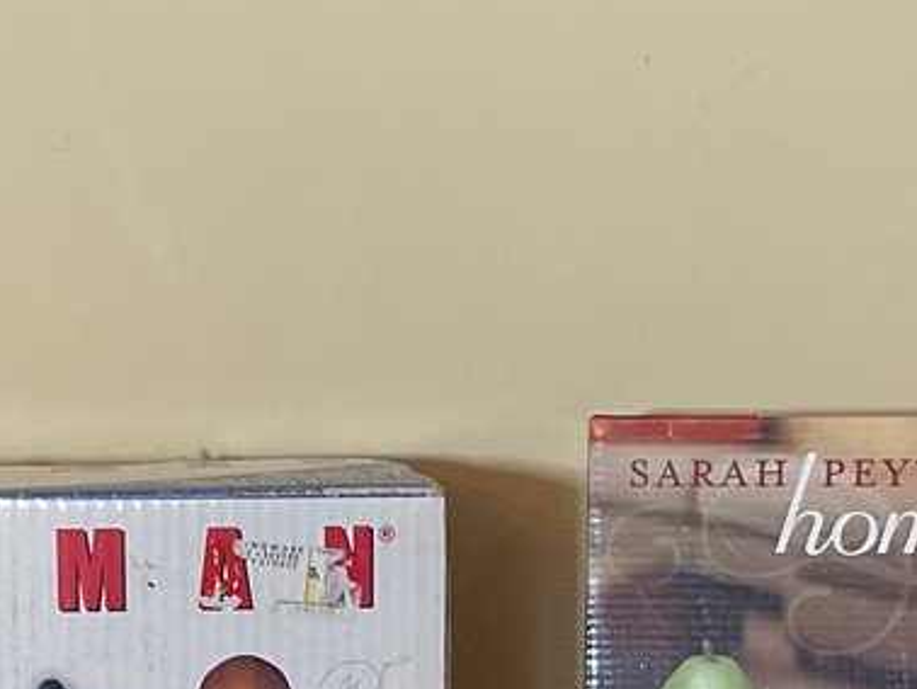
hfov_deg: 17.0
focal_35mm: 116
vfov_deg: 12.4
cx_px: 392
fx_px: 3075
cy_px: 884
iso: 50
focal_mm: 3
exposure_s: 1/60
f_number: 1.8
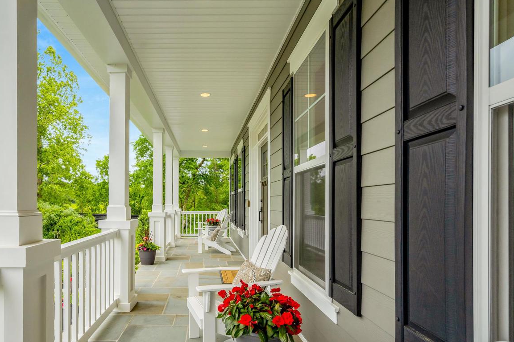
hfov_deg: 83.1
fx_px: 286
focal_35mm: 20
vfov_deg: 61.5
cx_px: 209
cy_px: 203
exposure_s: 1/400
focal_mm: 16
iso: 1250
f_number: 8
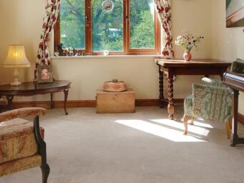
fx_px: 310
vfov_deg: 32.1
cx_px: 106
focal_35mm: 44
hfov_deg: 42.9
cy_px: 42
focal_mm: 3.98
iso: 32
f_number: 1.8
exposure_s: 1/100
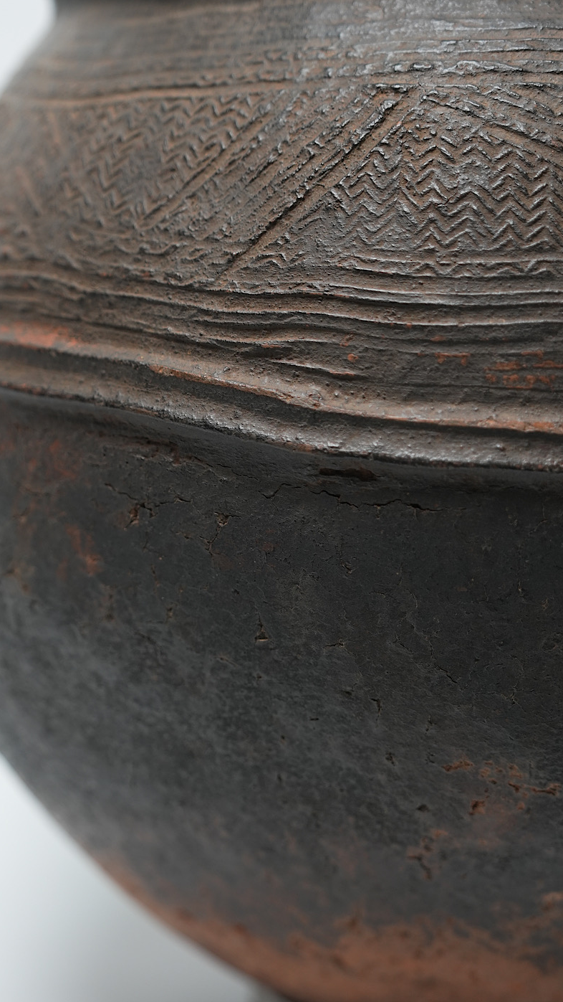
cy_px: 561
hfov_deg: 14.9
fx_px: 2149
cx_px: 170
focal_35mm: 81
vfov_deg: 26.2
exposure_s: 1/125
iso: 320
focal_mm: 54
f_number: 2.8
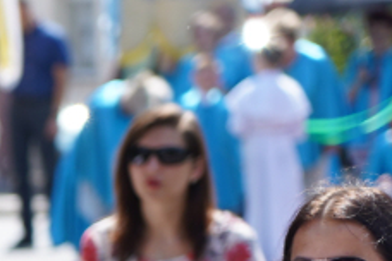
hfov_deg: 3.4
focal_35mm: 600
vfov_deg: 2.3
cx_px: -667
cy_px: 514
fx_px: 6533
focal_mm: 105
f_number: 4
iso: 100
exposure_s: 1/320
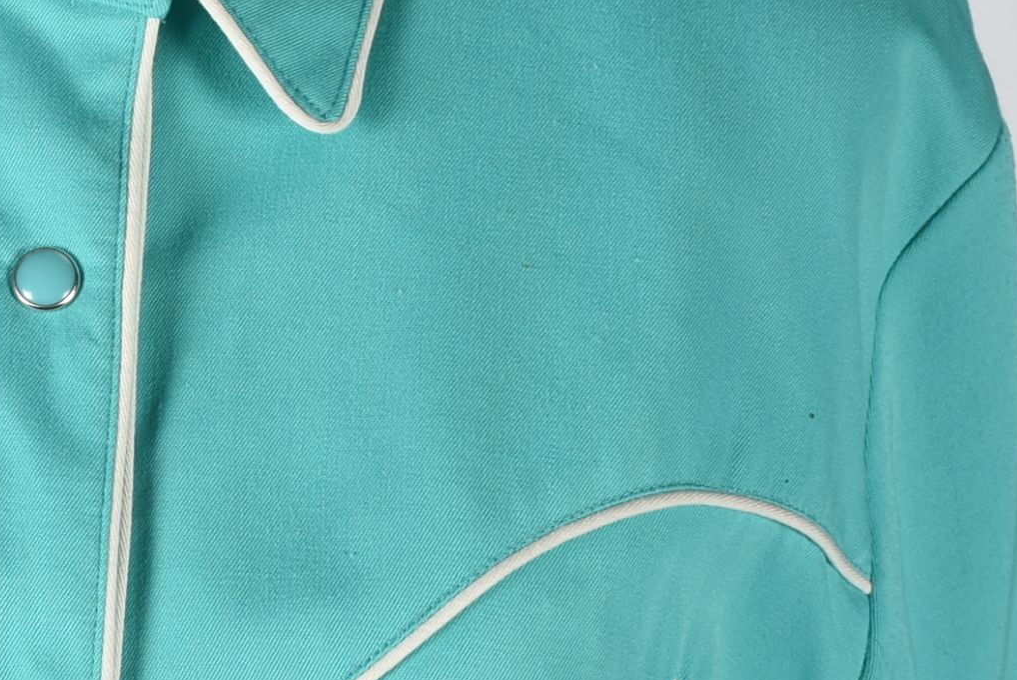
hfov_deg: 10.3
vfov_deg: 6.9
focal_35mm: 198
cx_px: 126
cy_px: 214
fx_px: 5610
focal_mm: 45
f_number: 13
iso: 200
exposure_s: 1/125
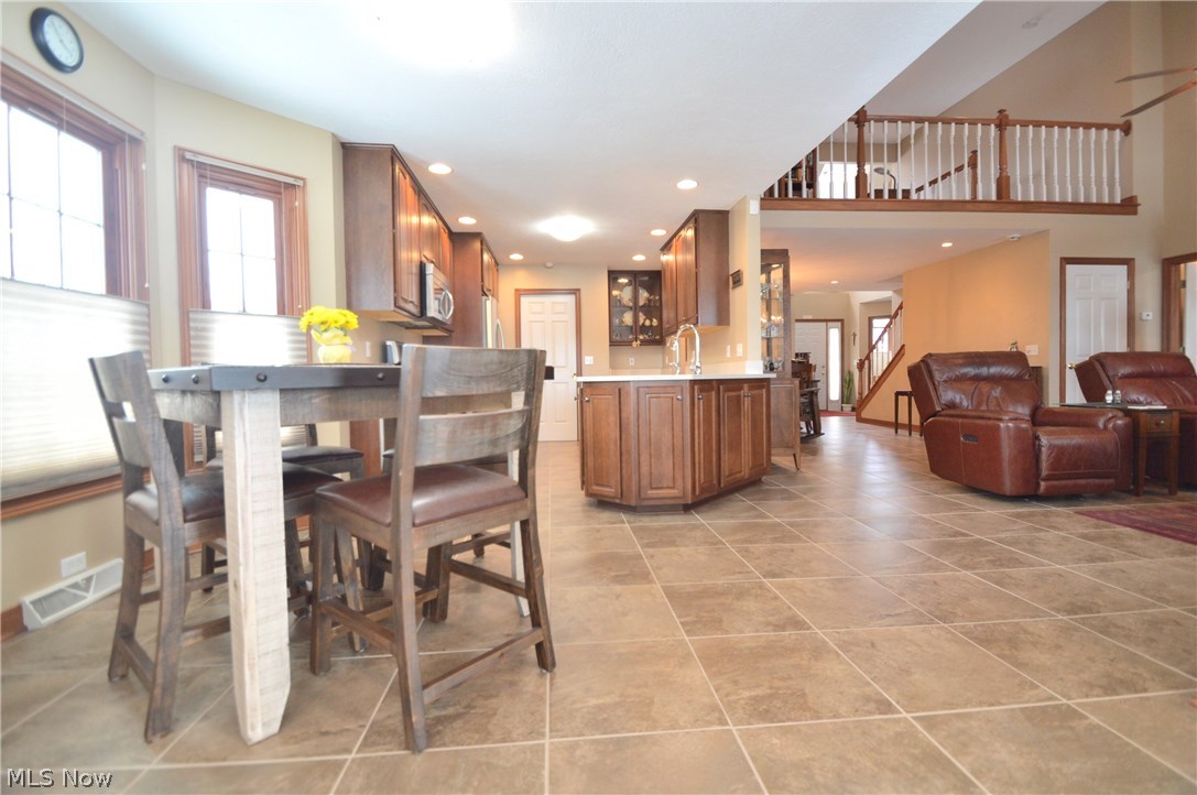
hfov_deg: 100.5
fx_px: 498
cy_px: 398
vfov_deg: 77.2
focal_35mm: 15
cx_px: 598
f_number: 3.5
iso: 560
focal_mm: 10
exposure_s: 1/60
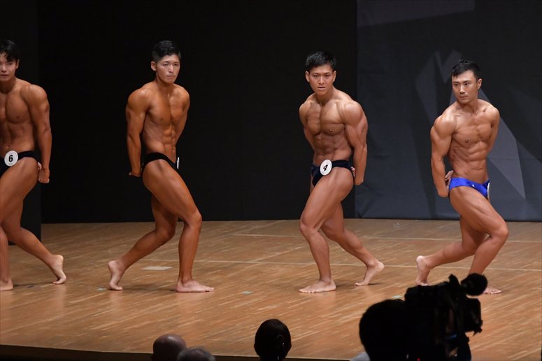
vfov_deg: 5.4
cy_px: 180
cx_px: 271
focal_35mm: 255
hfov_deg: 8.1
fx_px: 3837
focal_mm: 170
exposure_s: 1/400
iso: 6400
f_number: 5.6
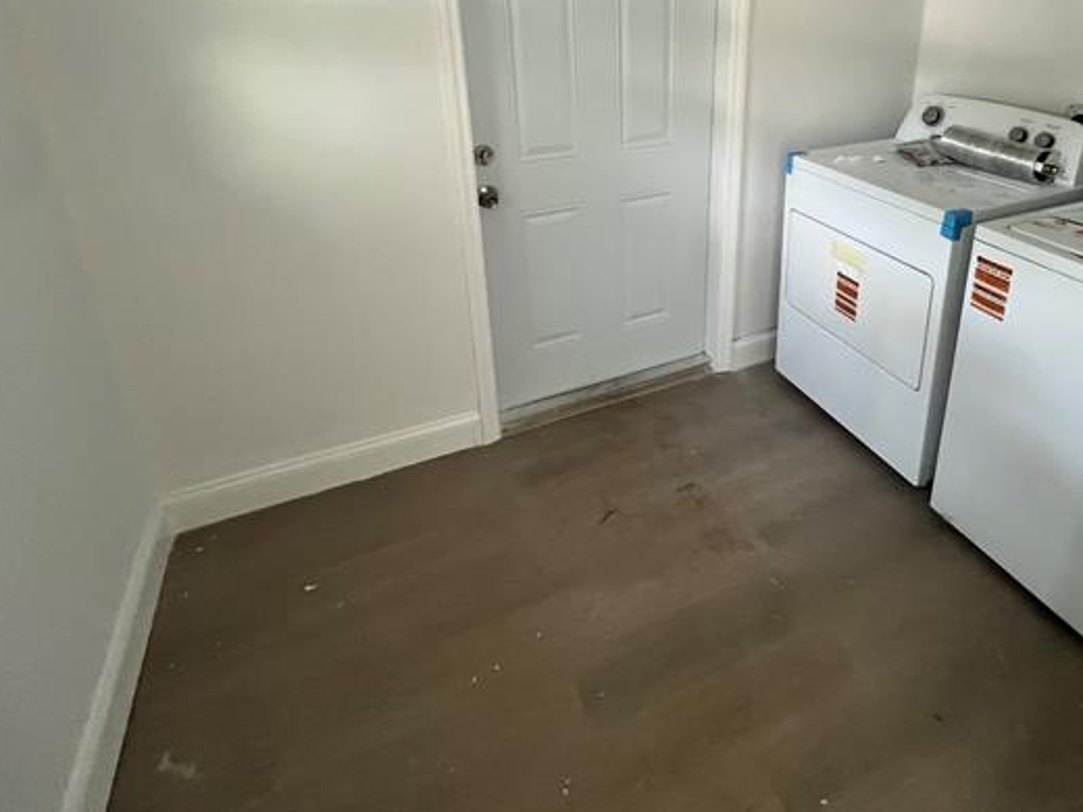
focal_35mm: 20
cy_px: 200
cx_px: 671
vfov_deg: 62.1
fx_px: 626
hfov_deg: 80.4
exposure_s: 1/60
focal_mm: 1.57
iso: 320
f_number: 1.8
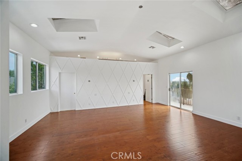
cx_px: 121
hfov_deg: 104.3
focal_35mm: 14
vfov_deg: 81.1
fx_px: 94
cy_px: 80
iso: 160
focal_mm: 9
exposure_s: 1/20
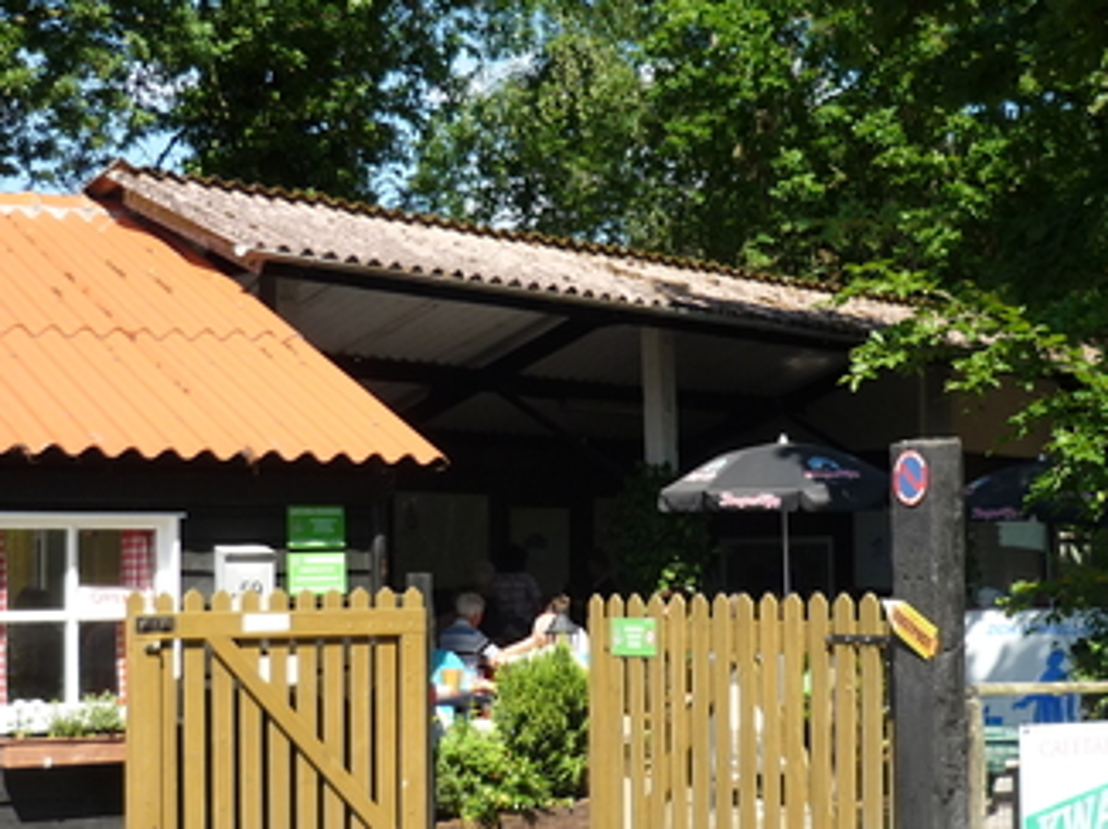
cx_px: 566
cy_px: 461
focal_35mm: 61
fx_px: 1950
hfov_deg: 31.7
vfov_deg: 24.0
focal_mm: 5.5
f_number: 2.8
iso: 100
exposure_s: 1/640
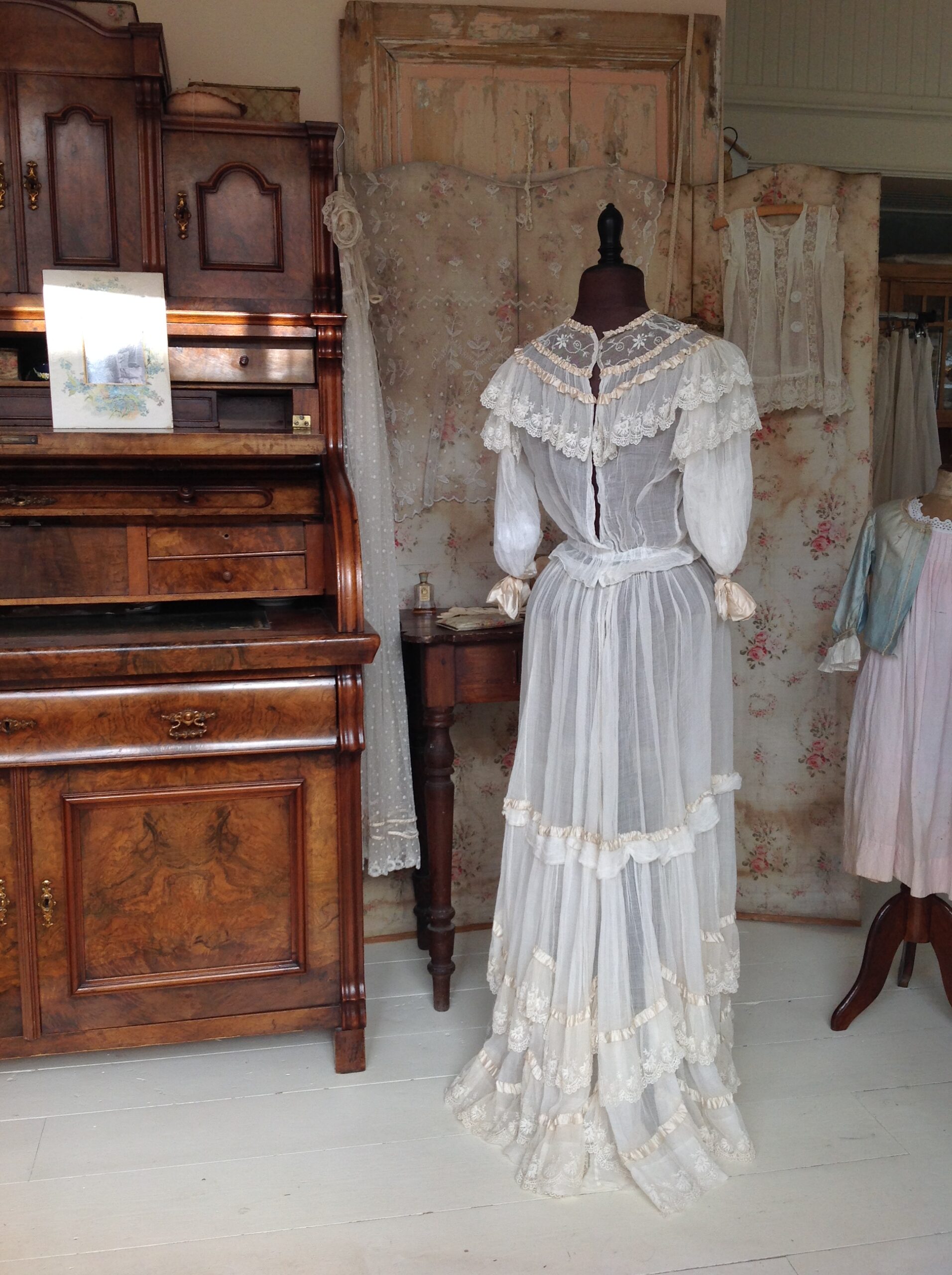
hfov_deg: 40.6
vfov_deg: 52.7
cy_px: 638
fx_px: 1287
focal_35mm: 35
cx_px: 476
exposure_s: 1/124
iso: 50
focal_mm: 4.28
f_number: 2.4
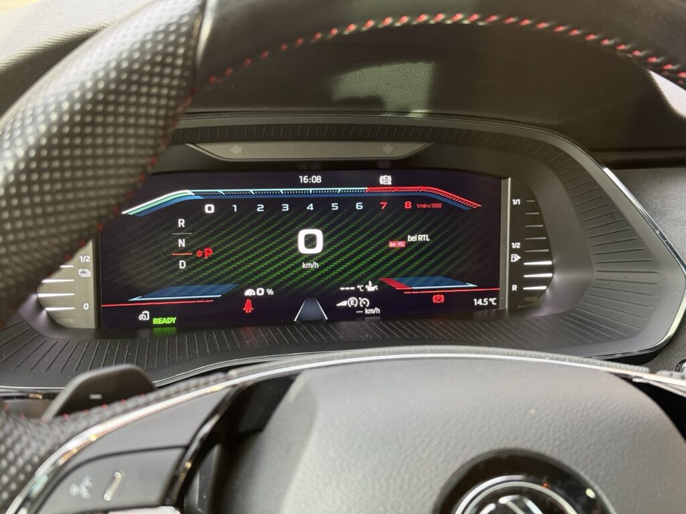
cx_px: 343
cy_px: 257
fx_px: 951
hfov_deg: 39.7
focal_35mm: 48
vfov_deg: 30.3
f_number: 1.78
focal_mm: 6.76
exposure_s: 1/56
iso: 250
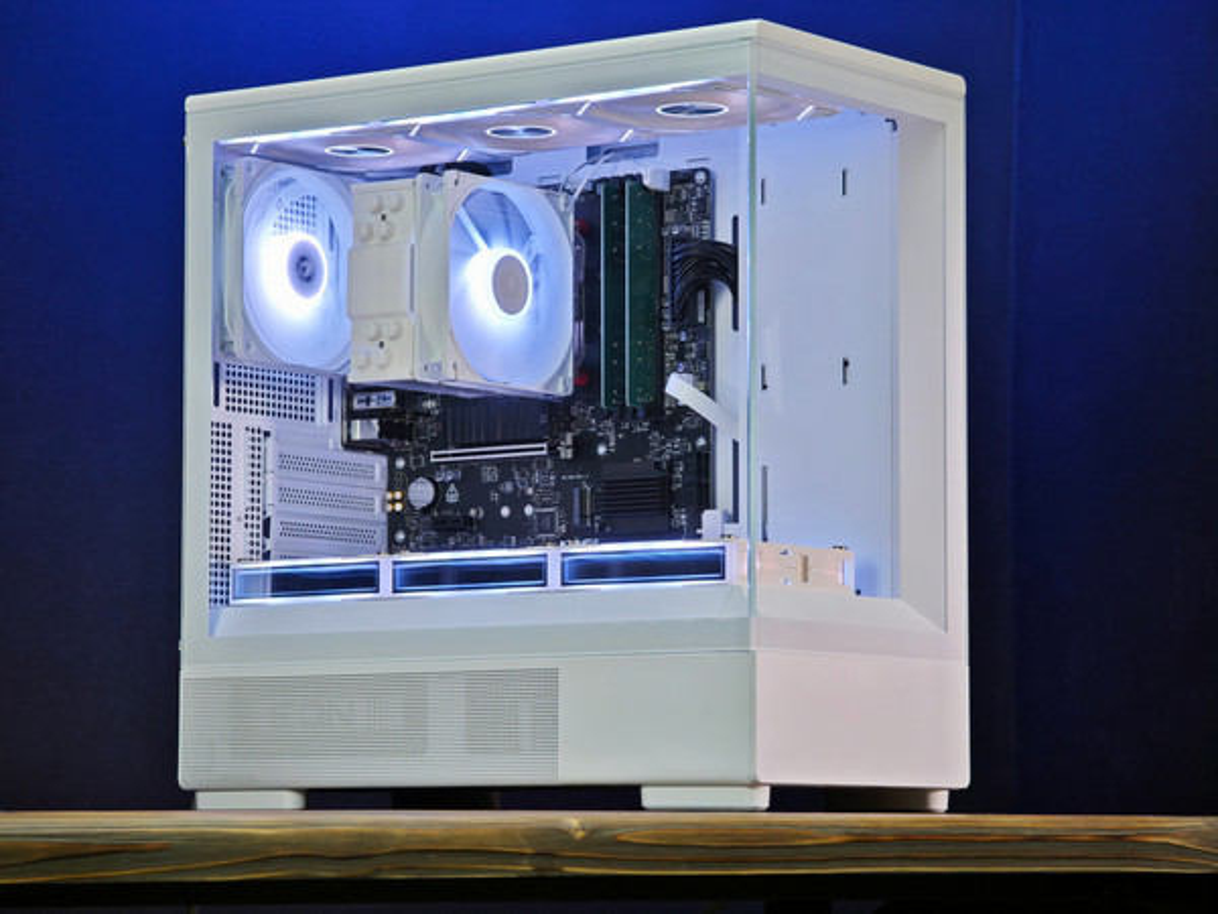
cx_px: 609
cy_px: 457
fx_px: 4222
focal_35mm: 120
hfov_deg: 16.4
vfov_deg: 12.3
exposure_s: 1/100
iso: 125
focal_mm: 19.4
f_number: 2.5
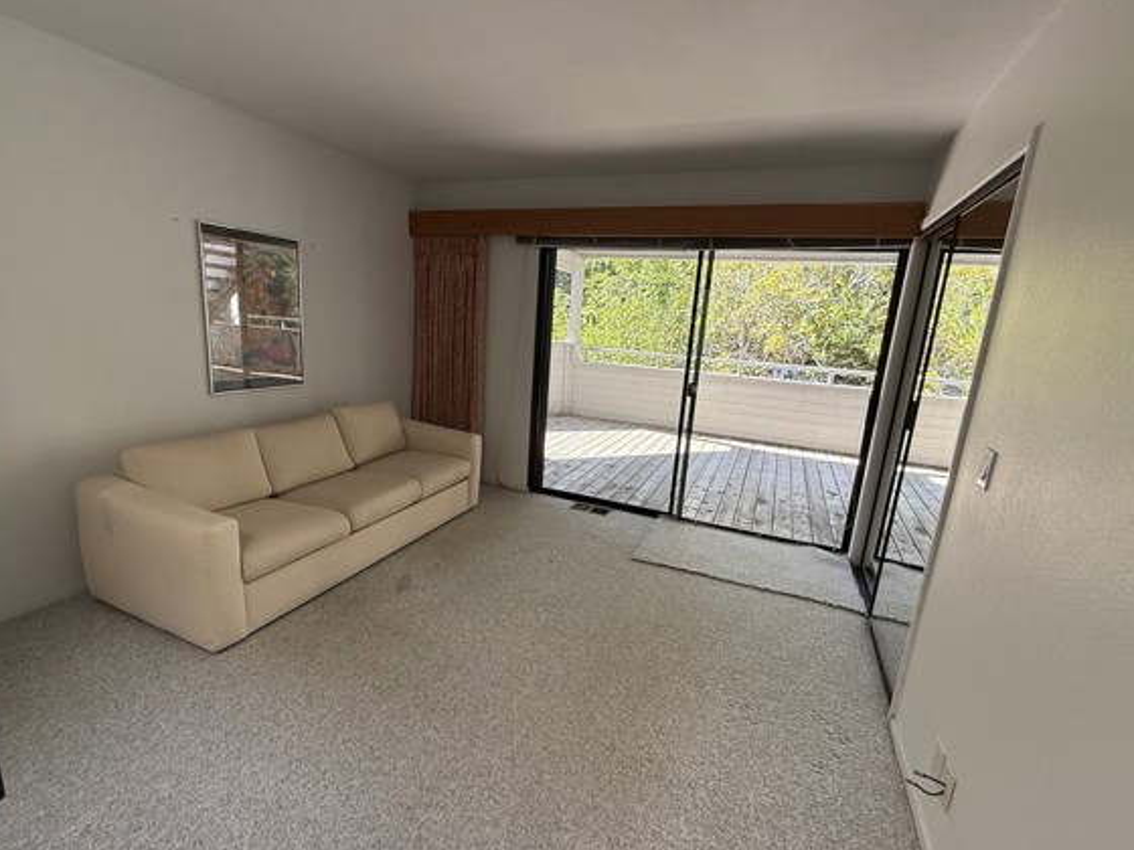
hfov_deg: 94.5
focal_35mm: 16
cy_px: 433
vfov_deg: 78.1
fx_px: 524
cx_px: 567
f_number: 2.2
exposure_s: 1/99
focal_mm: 2.22
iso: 64
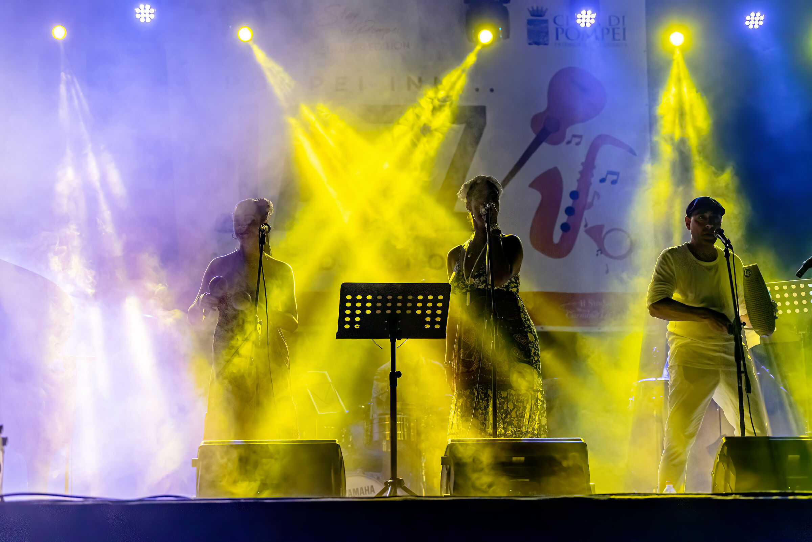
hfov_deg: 28.8
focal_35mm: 70
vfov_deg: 19.5
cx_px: 406
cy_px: 271
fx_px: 1579
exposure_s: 1/320
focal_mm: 70
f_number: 2.8
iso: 800
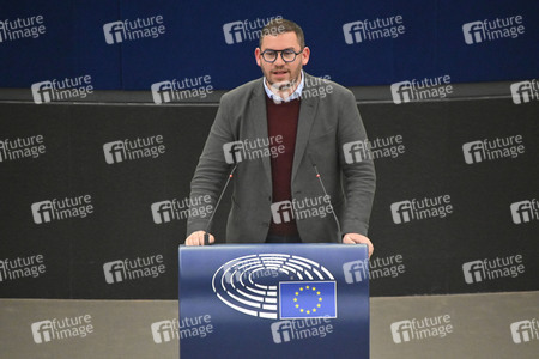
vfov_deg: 2.7
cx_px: 270
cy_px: 180
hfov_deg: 4.1
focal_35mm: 500
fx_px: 7486
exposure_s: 1/400
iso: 6400
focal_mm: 500
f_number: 6.3
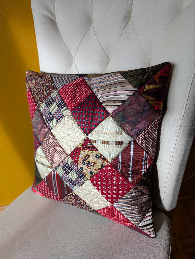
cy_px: 130
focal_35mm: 24
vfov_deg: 71.5
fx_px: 180
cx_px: 98
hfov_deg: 56.9
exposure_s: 1/177
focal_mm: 6.9
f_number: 1.68
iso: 21
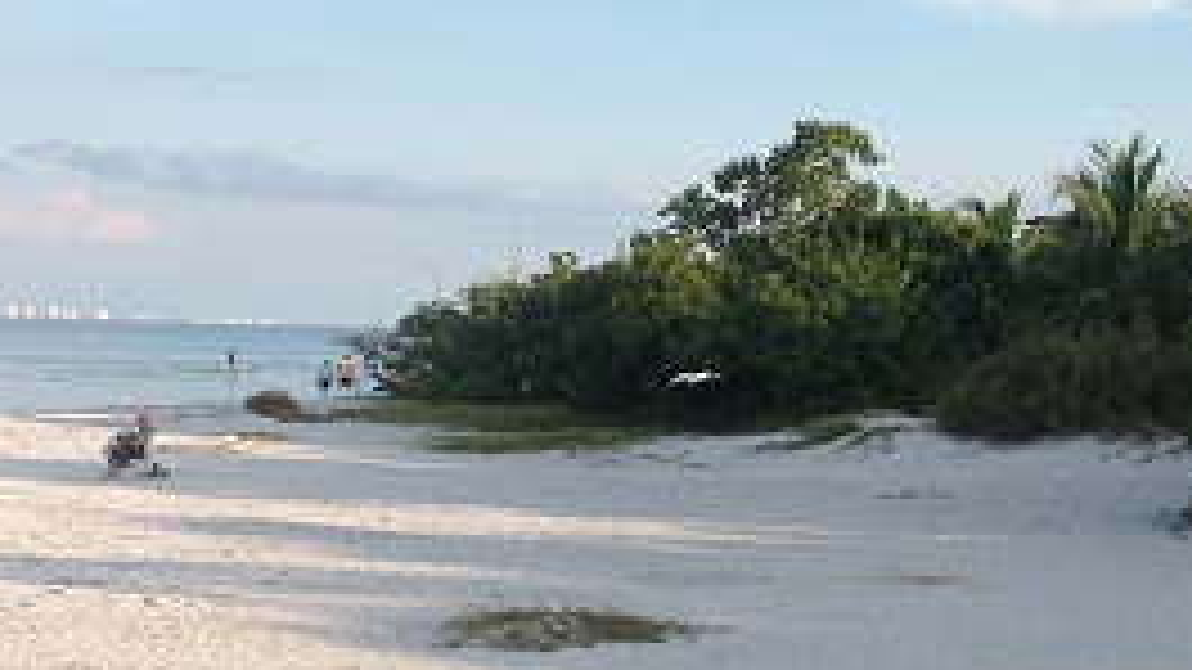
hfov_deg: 23.2
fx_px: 2908
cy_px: 351
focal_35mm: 92
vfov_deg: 13.1
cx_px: 612
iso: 50
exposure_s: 1/1043
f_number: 2.4
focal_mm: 4.28
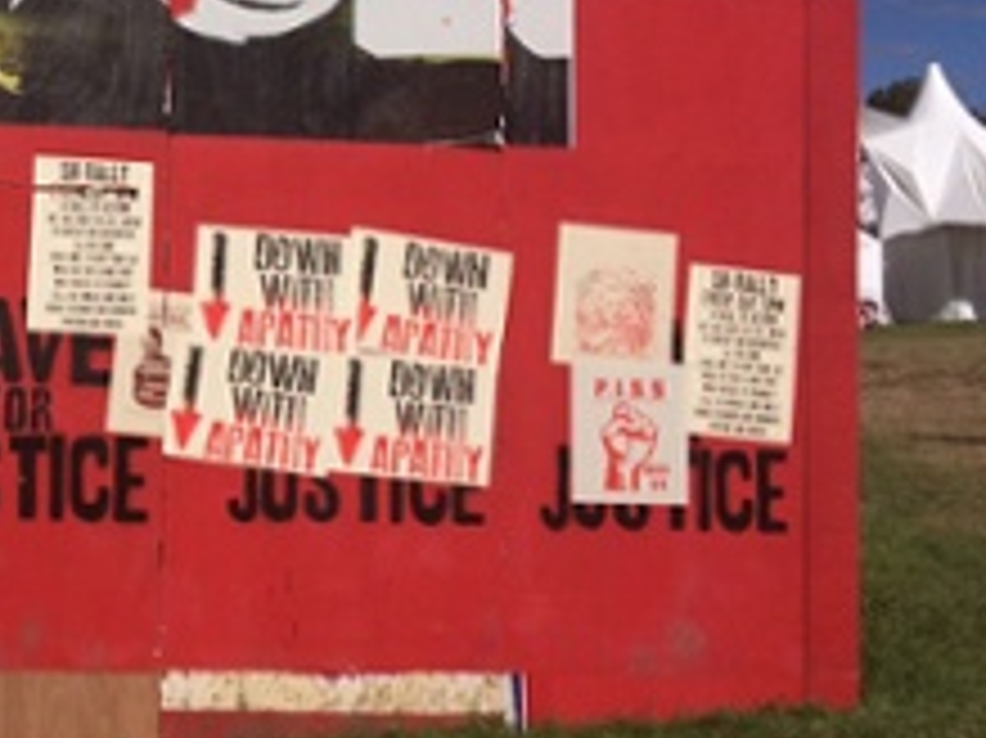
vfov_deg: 23.7
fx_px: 1737
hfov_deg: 29.3
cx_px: -36
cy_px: 173
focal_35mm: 61
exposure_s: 1/8264
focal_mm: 4.15
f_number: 2.2
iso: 40
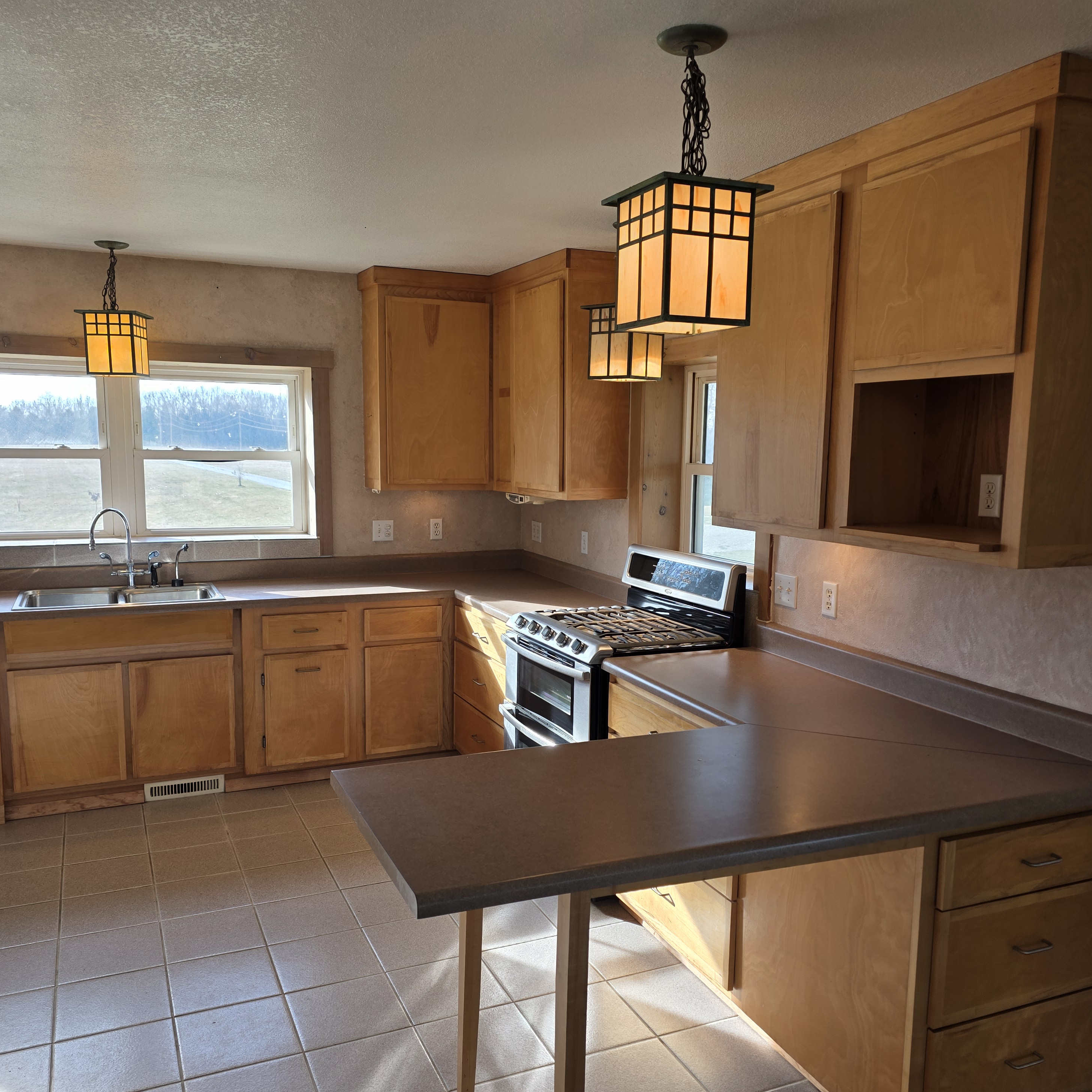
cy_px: 563
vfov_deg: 57.3
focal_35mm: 28
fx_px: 999
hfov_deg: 57.3
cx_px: 535
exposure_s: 1/120
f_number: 1.7
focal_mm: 6.3
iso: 50
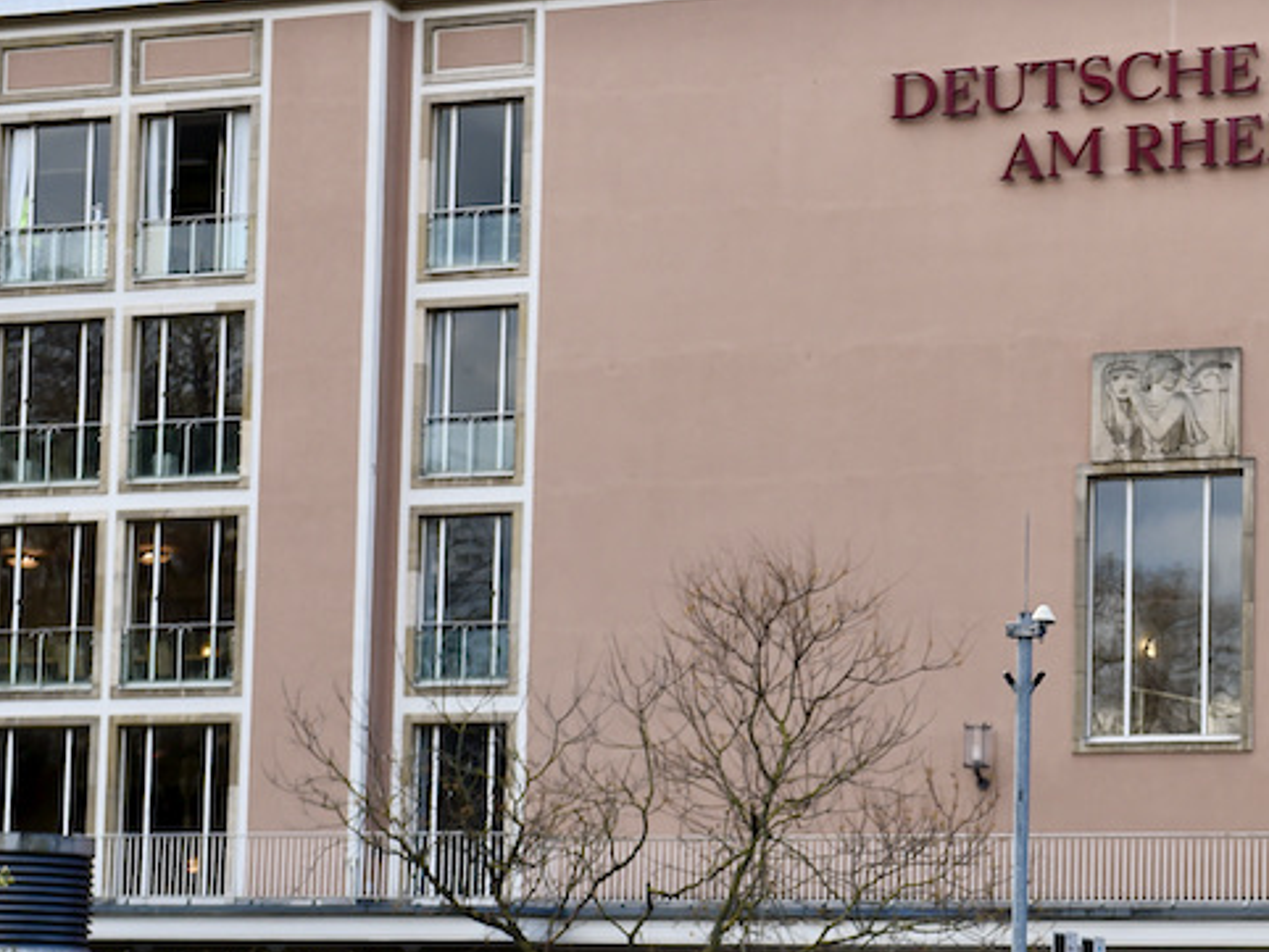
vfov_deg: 15.0
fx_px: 3594
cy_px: 771
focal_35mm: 98
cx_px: 958
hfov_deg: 19.9
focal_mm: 48
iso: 1000
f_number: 3.2
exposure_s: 1/8000
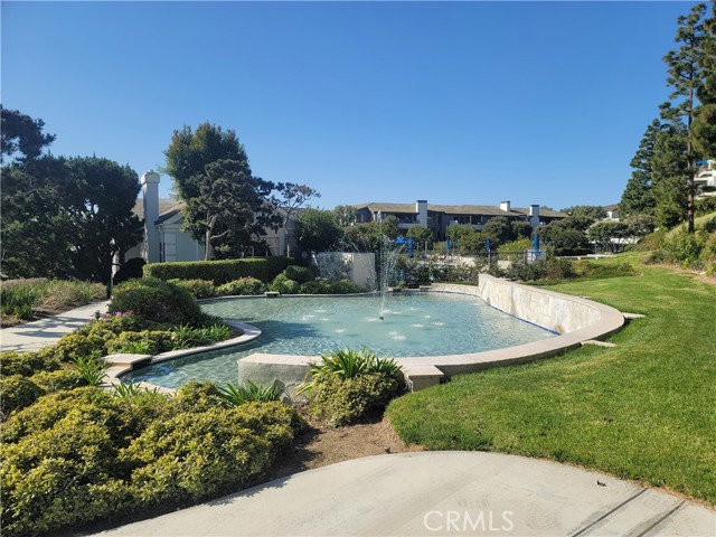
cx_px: 358
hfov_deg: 69.4
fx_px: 517
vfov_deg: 54.9
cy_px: 268
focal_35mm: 25
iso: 20
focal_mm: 7
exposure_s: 1/976
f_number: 1.8
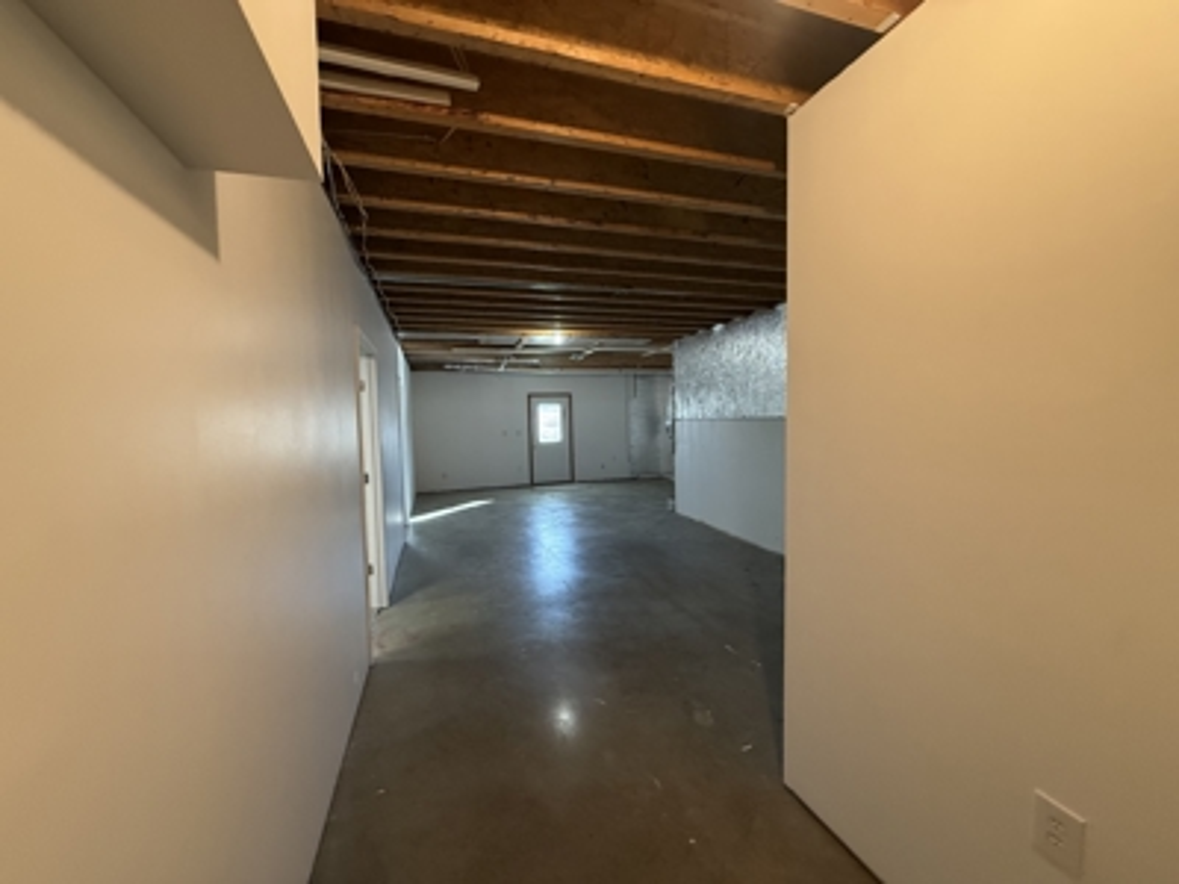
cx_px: 590
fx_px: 477
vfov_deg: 85.7
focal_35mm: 14
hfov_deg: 102.1
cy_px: 442
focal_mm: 2.22
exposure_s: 1/120
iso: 500
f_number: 2.2
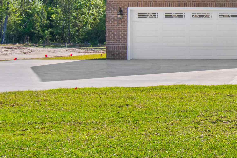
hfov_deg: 22.6
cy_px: 30
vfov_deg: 16.9
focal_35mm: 80
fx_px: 527
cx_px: 311
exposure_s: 1/320
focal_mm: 20
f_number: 9
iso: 100
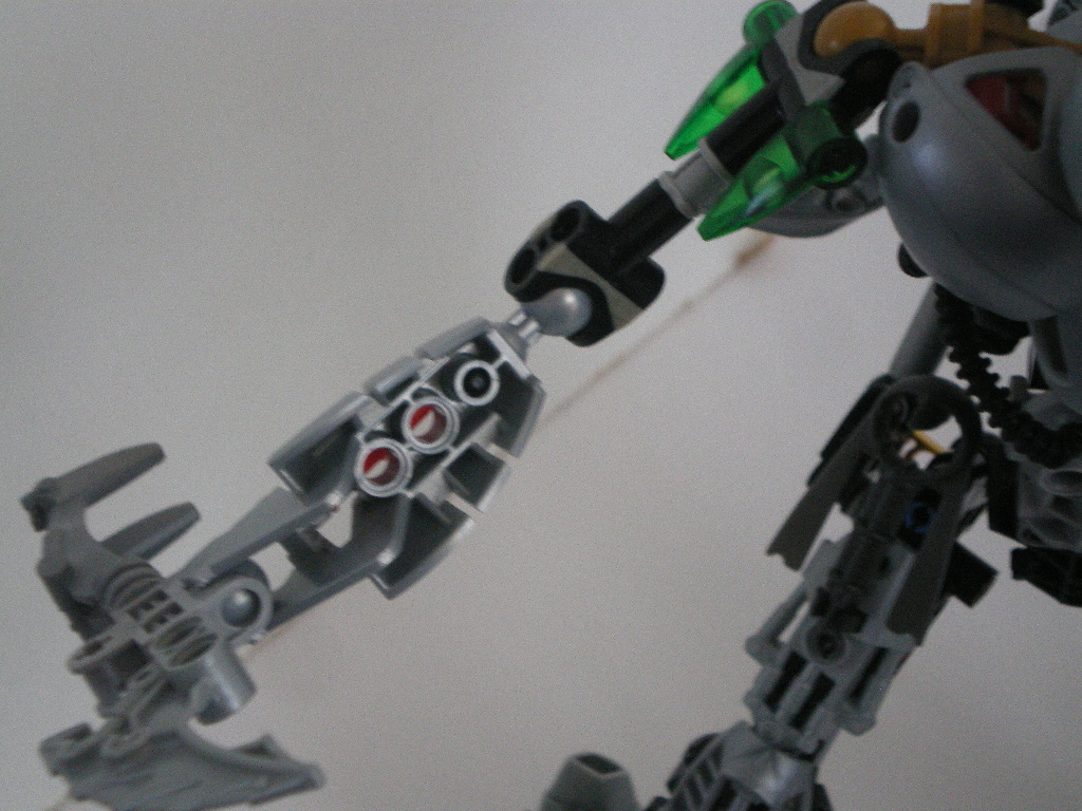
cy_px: 406
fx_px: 1188
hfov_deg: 49.0
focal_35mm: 38
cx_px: 541
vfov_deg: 37.7
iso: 400
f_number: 3.1
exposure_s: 1/20
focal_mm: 6.3
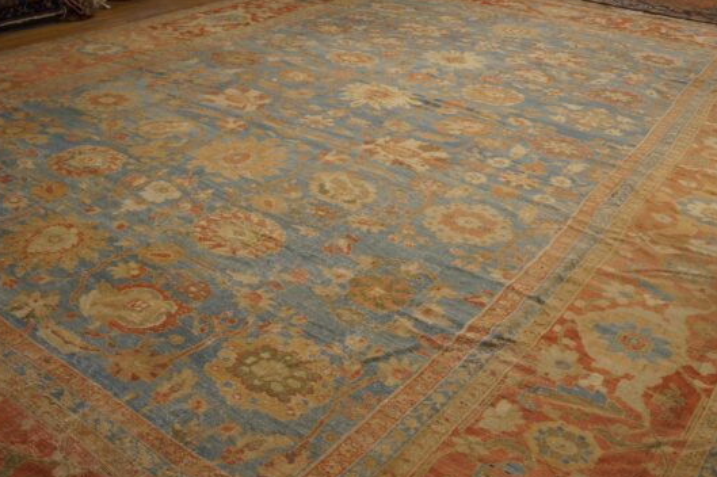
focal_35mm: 34
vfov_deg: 38.8
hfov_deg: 55.8
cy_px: 257
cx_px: 367
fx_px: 677
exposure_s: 1/60
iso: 640
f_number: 4
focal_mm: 20
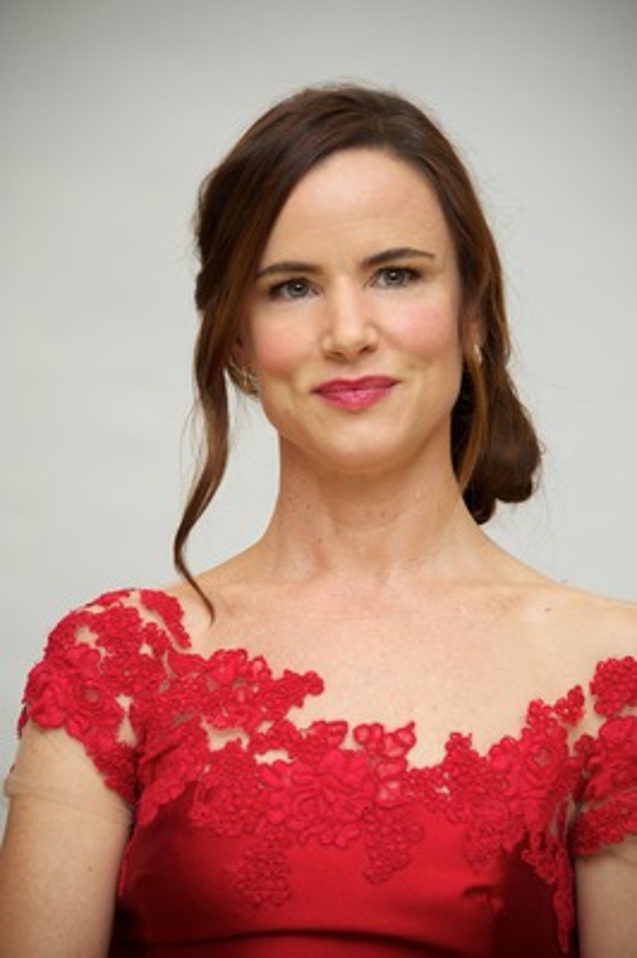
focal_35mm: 200
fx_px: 5317
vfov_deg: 10.3
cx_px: 318
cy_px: 479
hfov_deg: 6.9
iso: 640
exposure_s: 1/60
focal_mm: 200
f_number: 5.6
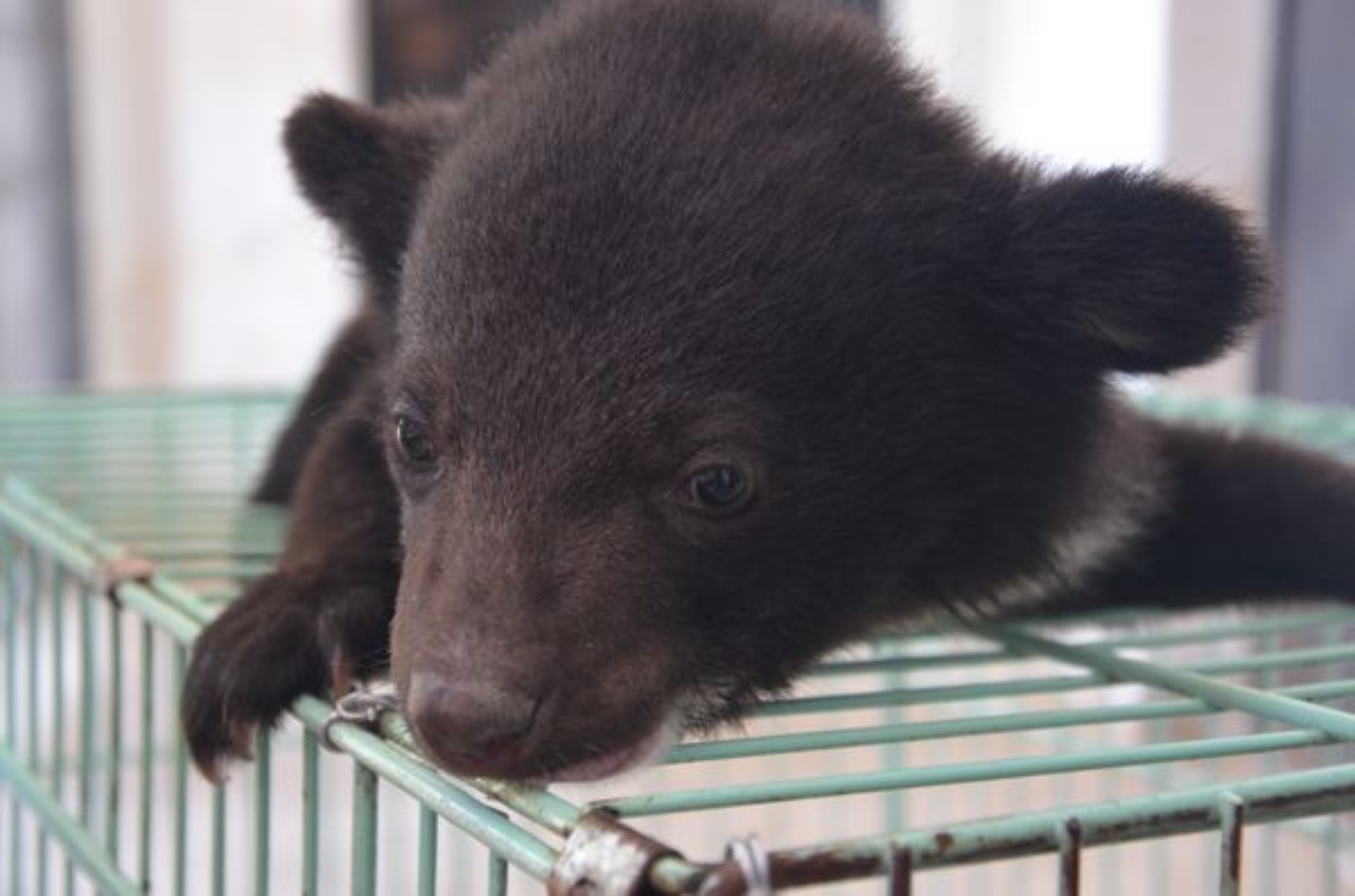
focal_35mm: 68
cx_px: 678
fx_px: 2535
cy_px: 448
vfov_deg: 20.1
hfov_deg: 29.9
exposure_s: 1/30
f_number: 4.8
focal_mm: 45
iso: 1800
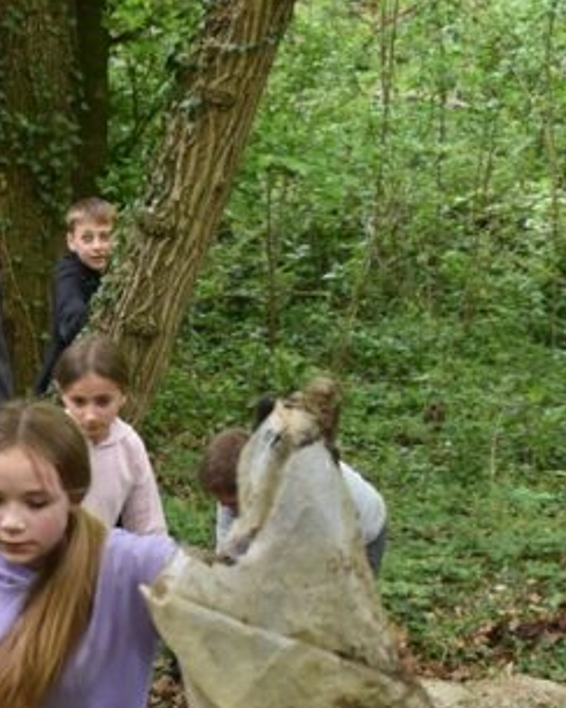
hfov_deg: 8.9
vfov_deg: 11.2
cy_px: 644
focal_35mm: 171
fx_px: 3582
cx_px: -68
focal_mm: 36
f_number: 5.6
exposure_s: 1/60
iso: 360
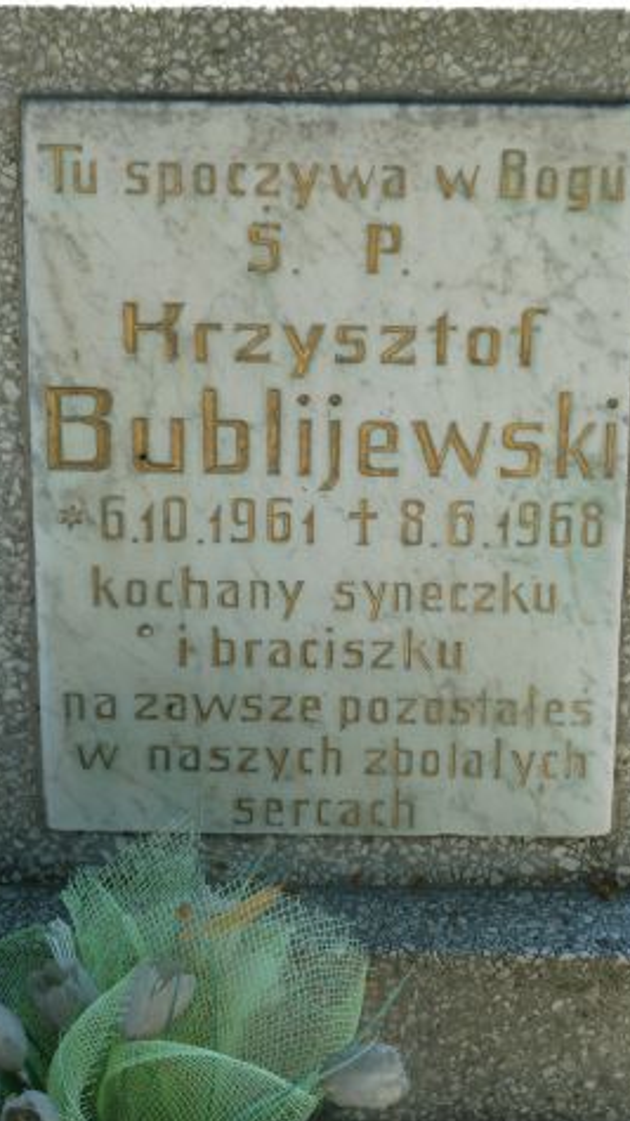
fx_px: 3893
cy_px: 562
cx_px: 295
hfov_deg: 9.3
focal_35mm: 131
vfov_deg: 16.4
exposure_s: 1/80
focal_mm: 19.5
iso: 80
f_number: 4.4
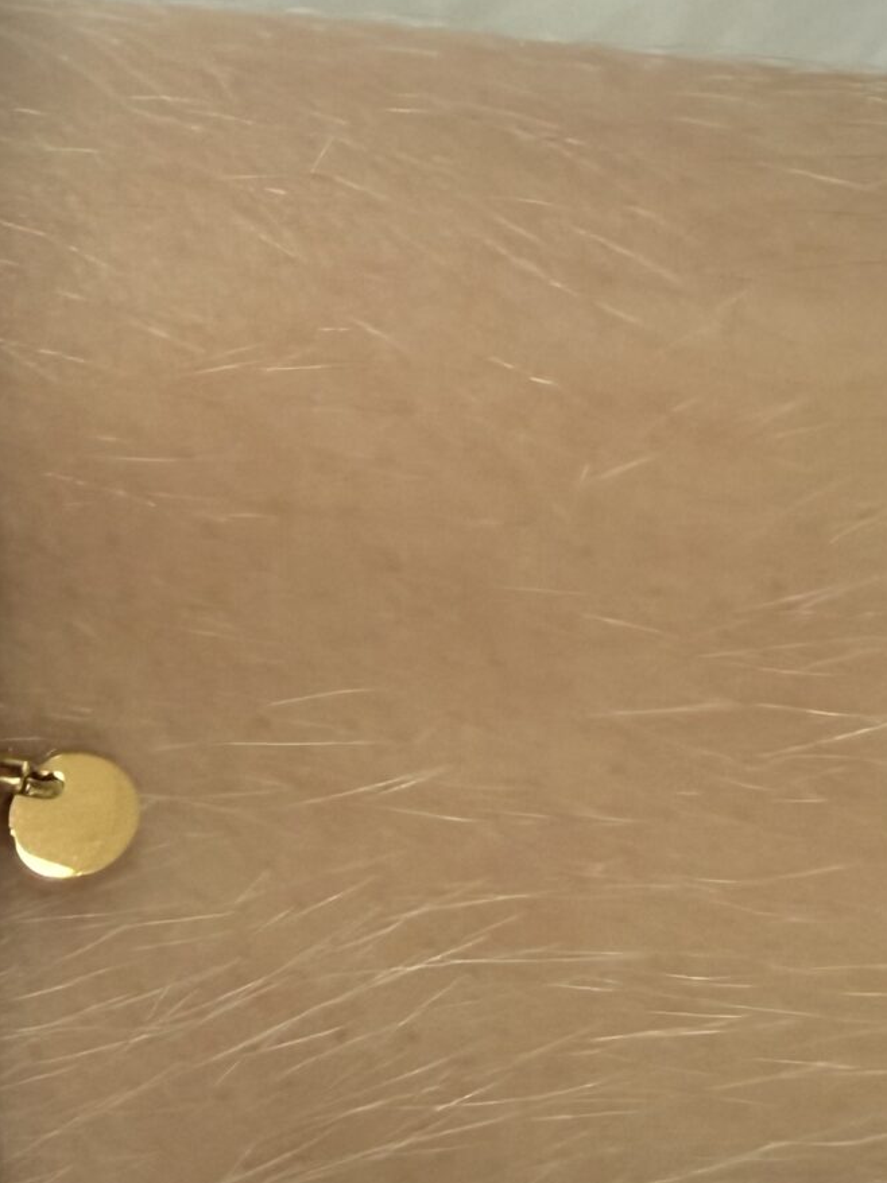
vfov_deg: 27.8
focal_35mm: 70
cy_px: 643
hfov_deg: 18.9
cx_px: -369
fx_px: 2393
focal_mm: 2.22
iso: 250
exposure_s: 1/100
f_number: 2.2
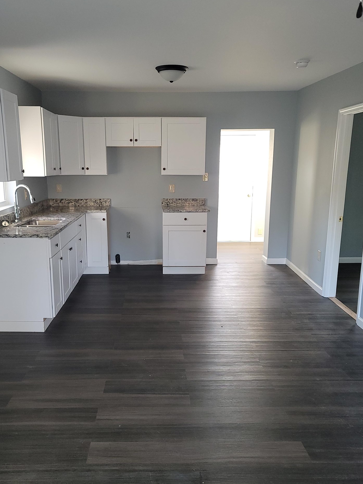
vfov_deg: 58.3
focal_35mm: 31
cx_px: 167
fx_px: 433
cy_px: 264
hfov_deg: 45.4
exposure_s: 1/20
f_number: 1.8
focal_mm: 7
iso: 125
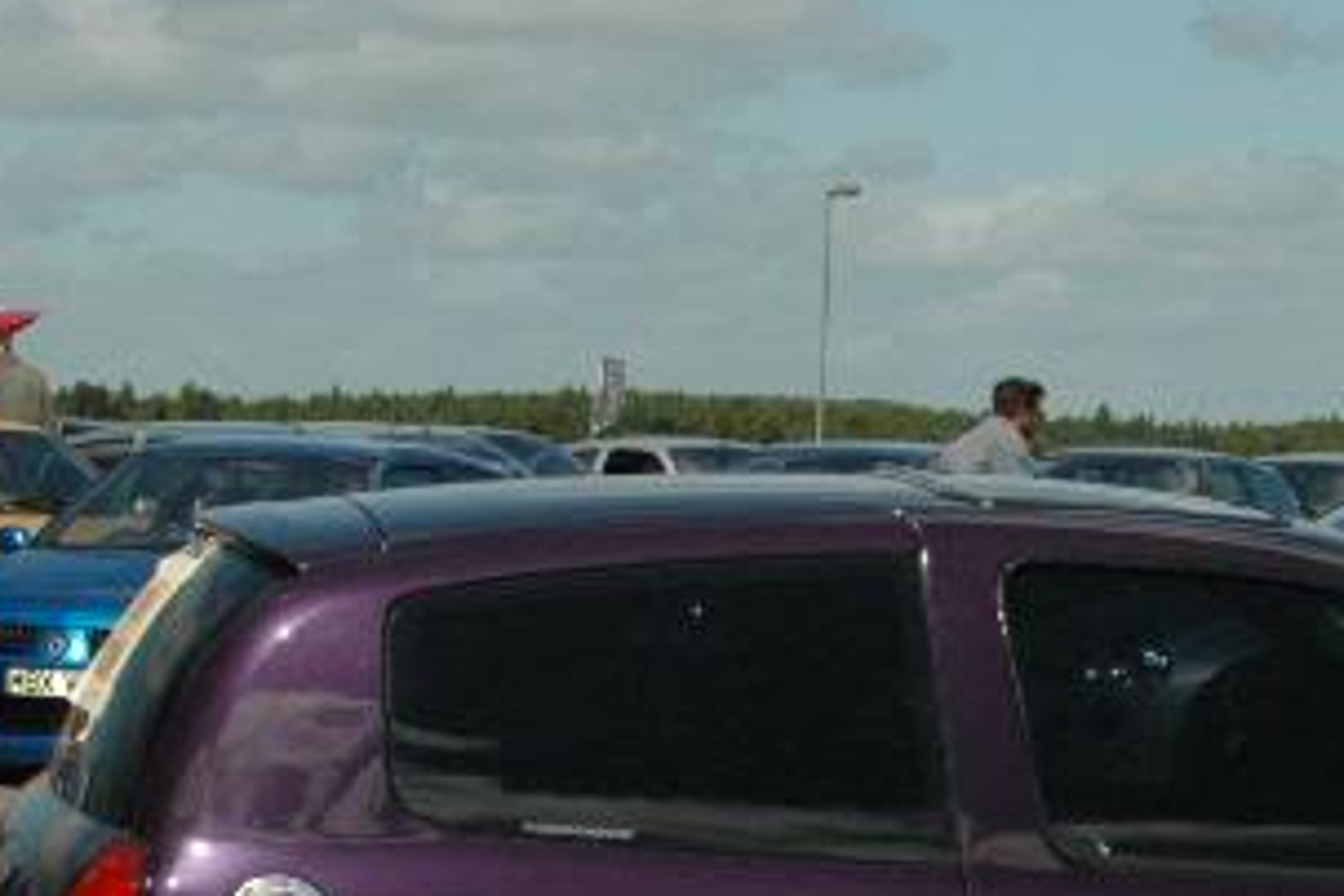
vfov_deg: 9.9
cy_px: 783
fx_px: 5163
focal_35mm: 138
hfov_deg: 14.7
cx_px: 1069
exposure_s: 1/500
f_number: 11
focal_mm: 35
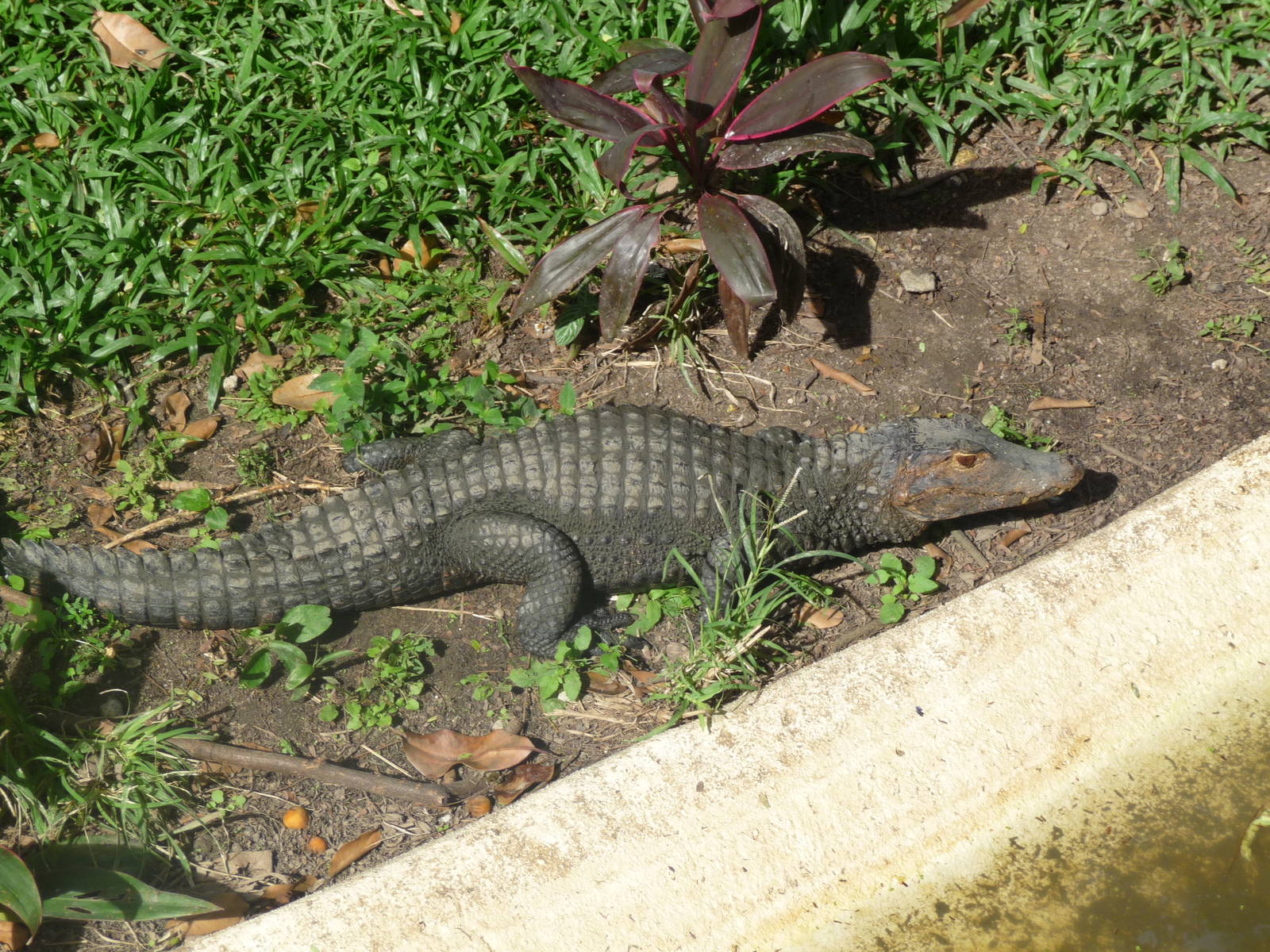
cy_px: 476
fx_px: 3522
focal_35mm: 96
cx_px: 635
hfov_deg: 20.4
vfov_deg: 15.4
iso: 100
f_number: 4.7
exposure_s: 1/320
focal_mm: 16.3
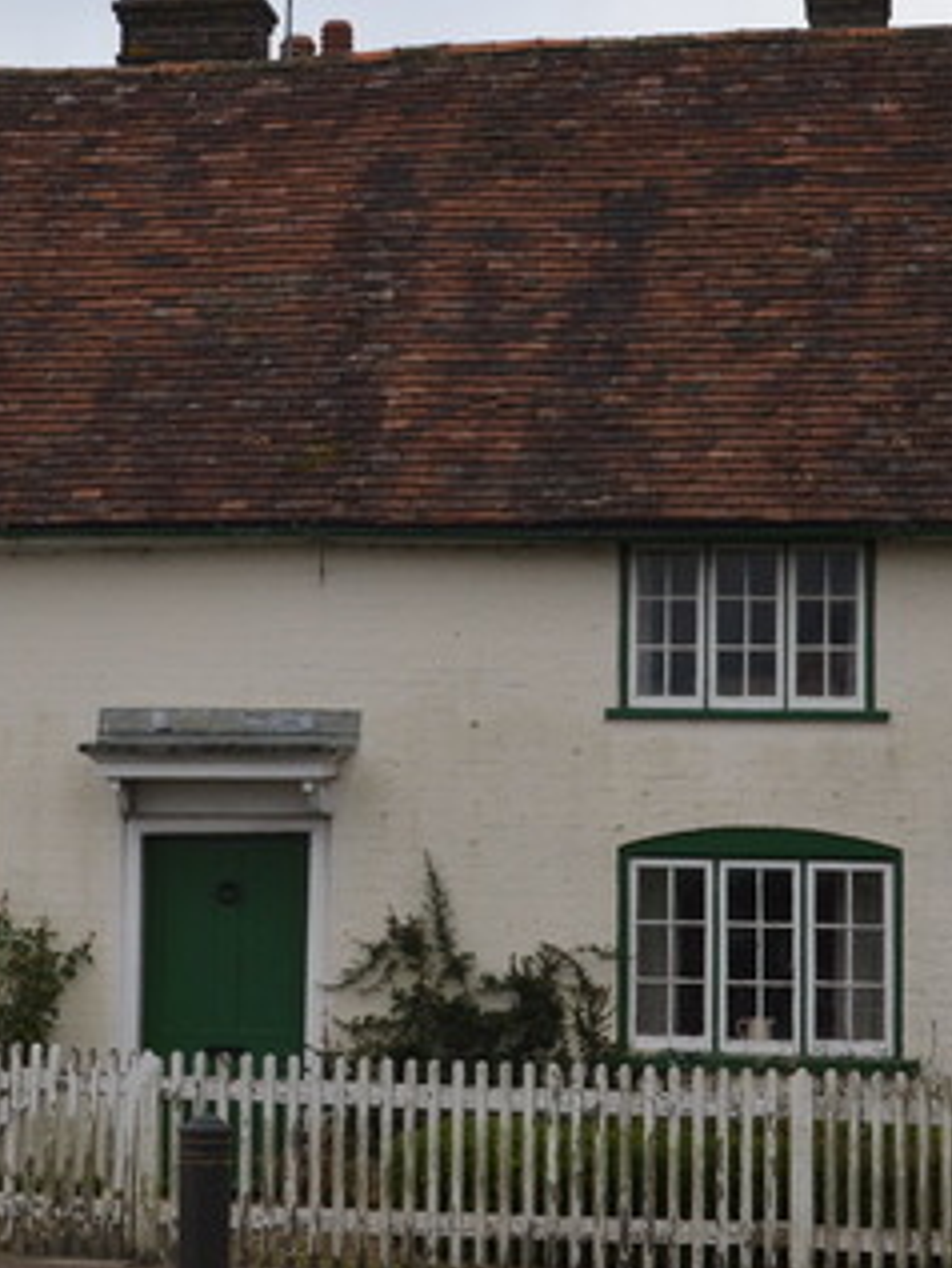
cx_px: 464
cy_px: 486
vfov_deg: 22.4
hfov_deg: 17.0
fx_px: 3188
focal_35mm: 87
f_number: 8
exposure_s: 1/250
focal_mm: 30
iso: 140
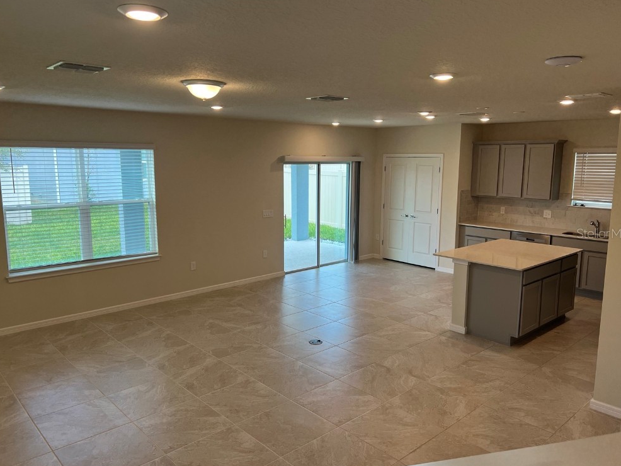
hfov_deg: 65.3
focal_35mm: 27
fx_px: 484
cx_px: 314
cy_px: 233
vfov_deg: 51.4
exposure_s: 1/120
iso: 40
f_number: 1.5
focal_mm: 5.7
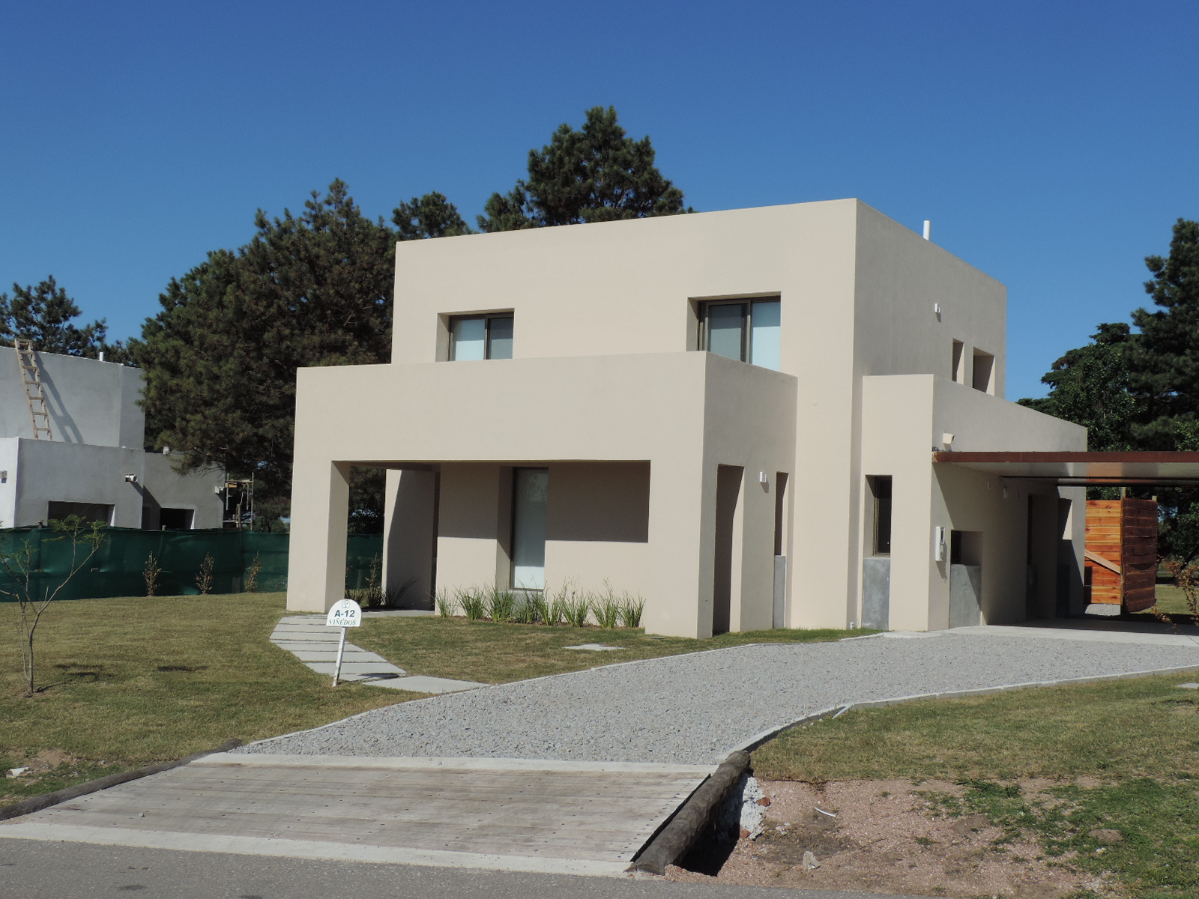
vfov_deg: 33.6
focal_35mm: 43
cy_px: 450
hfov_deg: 43.9
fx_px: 1489
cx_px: 600
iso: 80
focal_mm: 7.6
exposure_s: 1/1250
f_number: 4.3
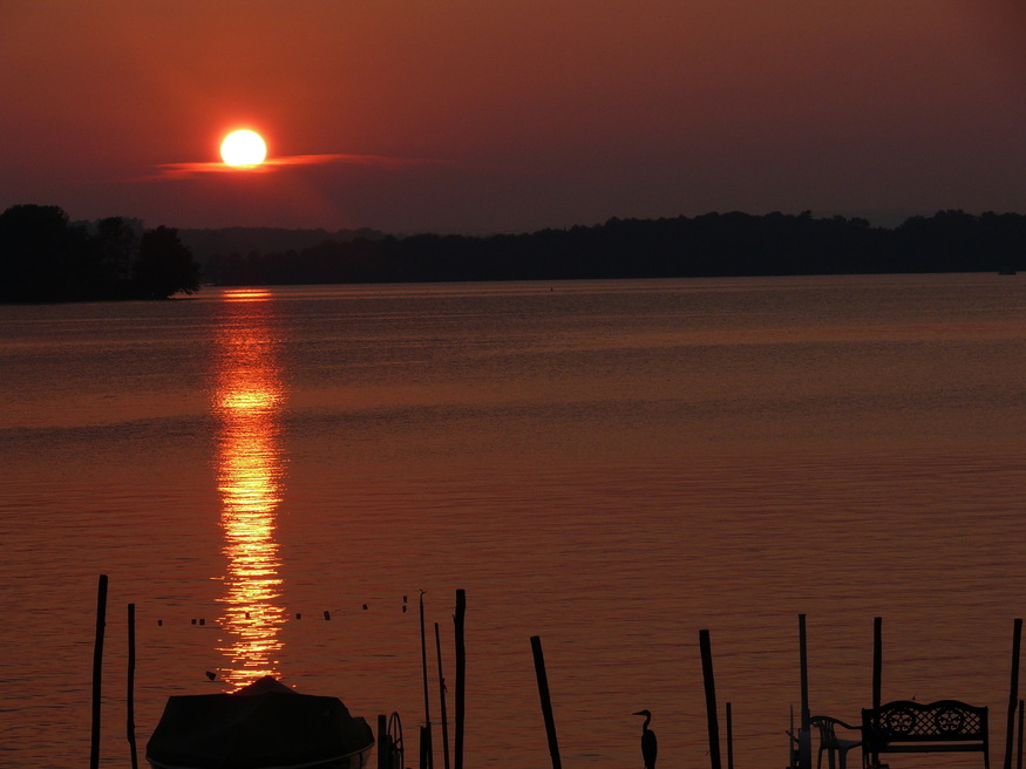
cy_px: 384
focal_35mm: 158
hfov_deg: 12.5
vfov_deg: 9.4
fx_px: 4682
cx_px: 513
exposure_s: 1/320
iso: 100
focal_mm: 33.5
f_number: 5.6
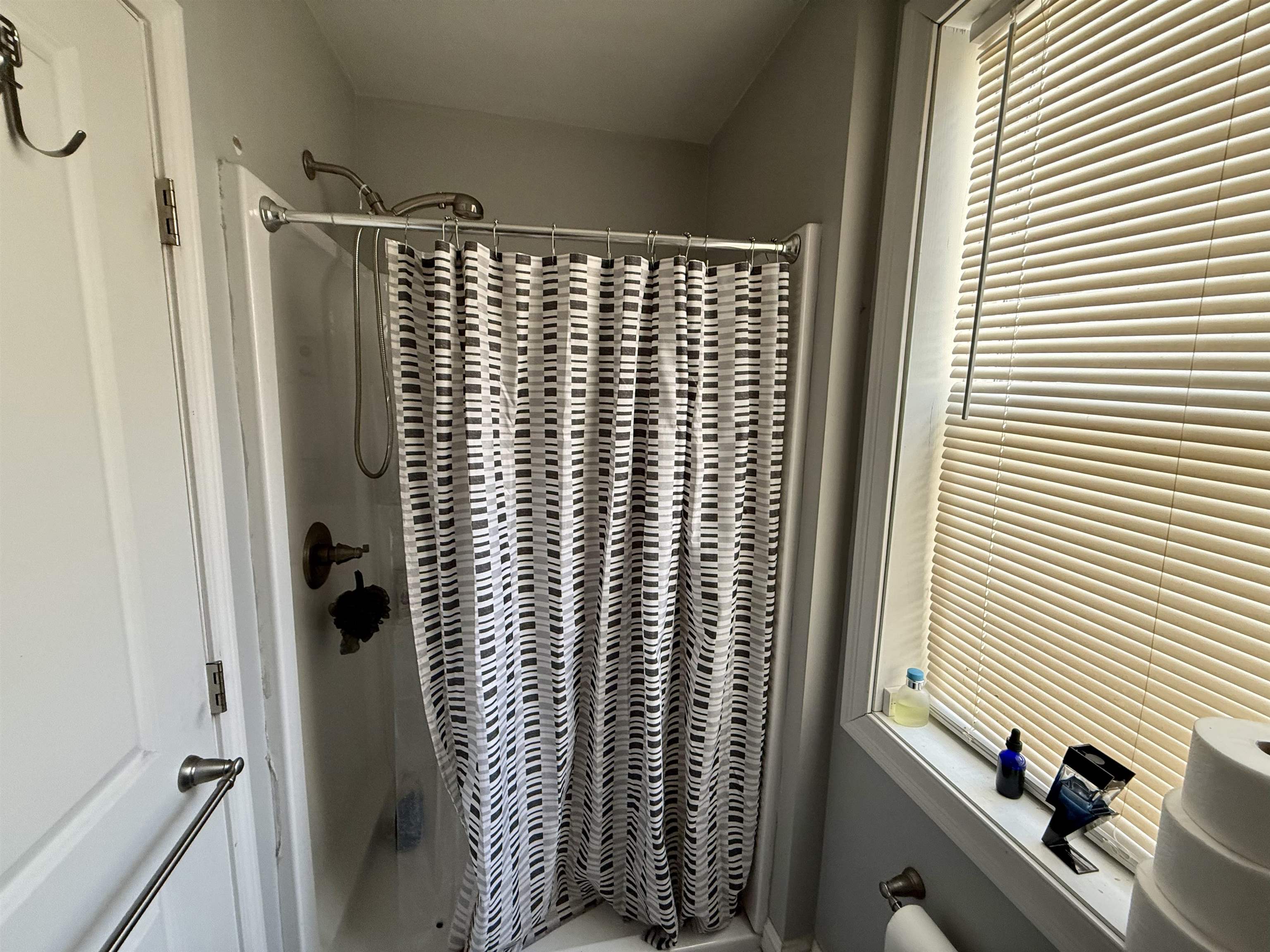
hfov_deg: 102.1
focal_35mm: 14
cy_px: 476
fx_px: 514
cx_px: 635
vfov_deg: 85.7
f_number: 2.2
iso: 250
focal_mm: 2.22
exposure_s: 1/99
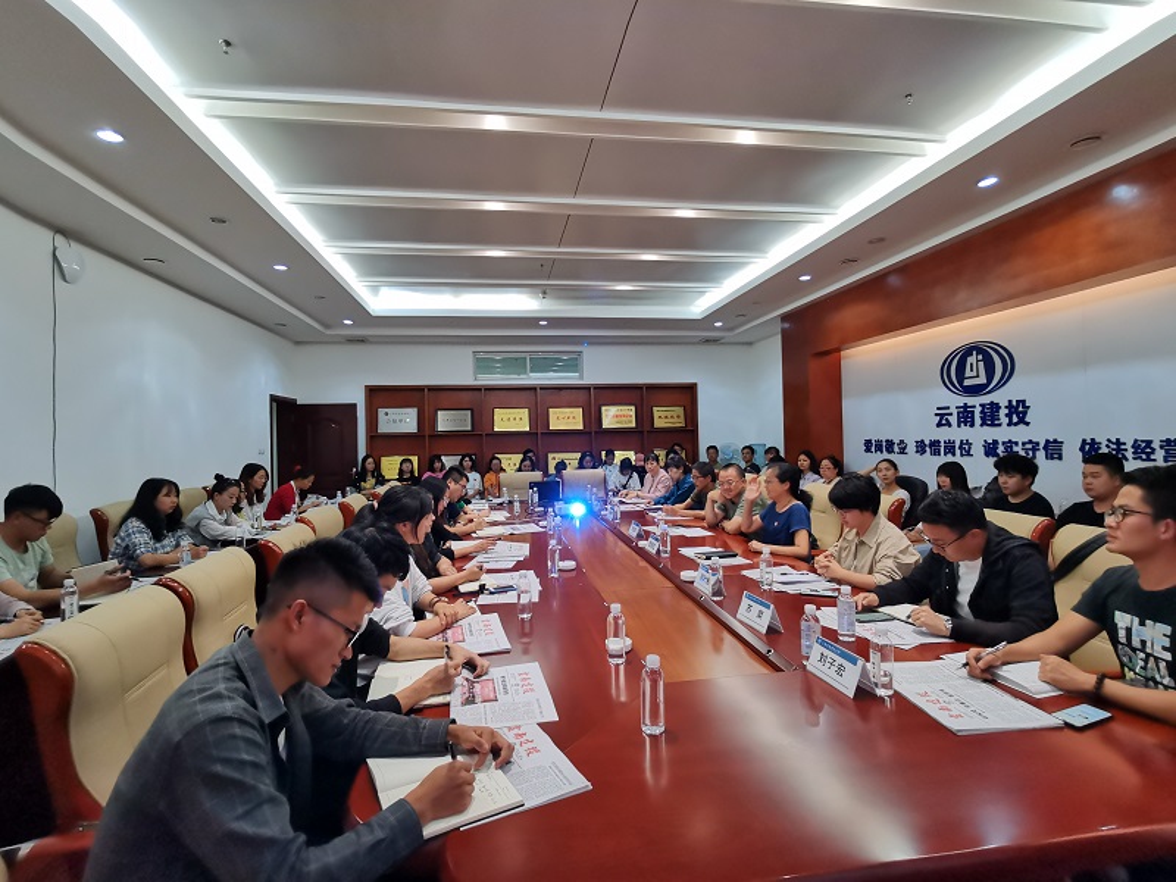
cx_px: 588
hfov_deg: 91.0
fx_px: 578
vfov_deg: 74.7
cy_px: 441
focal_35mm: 17
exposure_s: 1/33.3
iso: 400
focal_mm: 2.2
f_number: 2.2
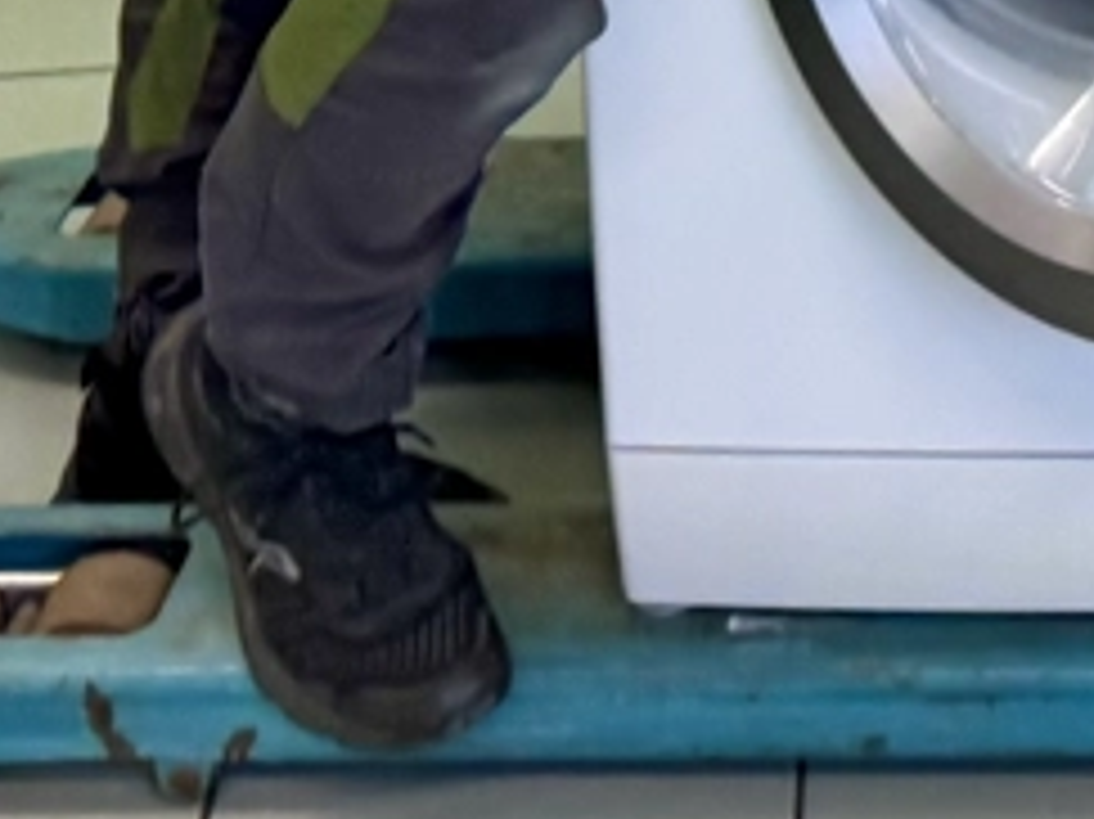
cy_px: -1190
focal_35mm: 148
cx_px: 1639
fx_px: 4675
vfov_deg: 9.0
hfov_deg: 12.7
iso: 125
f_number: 1.78
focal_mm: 6.76
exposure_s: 1/100
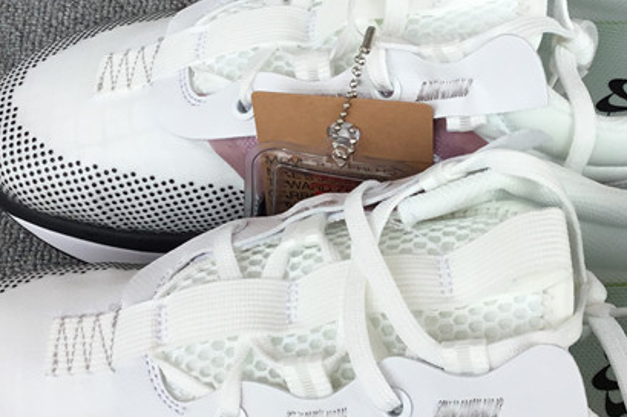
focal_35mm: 71
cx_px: 411
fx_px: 1236
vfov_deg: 19.1
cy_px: 163
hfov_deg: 28.3
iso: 25
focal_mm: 3.3
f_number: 2.4
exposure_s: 1/485
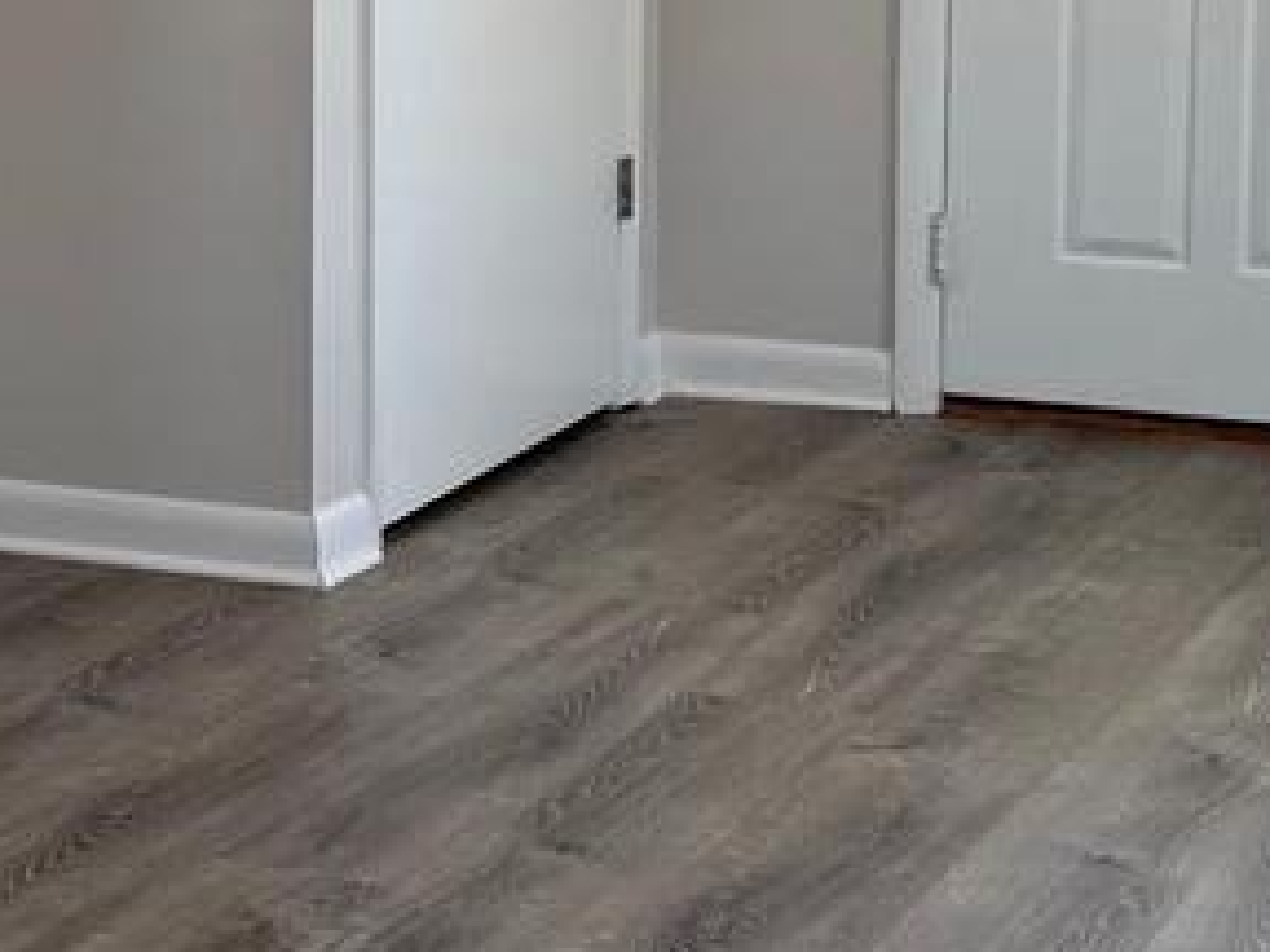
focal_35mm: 120
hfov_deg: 15.5
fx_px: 4403
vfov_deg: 12.3
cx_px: -432
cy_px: 110
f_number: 1.78
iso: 80
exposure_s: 1/121
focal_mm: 6.76
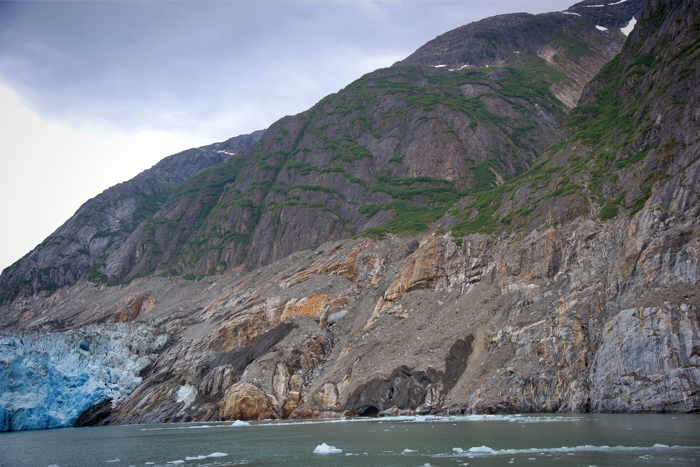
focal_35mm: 44
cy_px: 234
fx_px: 856
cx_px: 350
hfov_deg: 44.5
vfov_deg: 30.5
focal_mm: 44
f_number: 5.6
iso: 100
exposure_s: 1/100
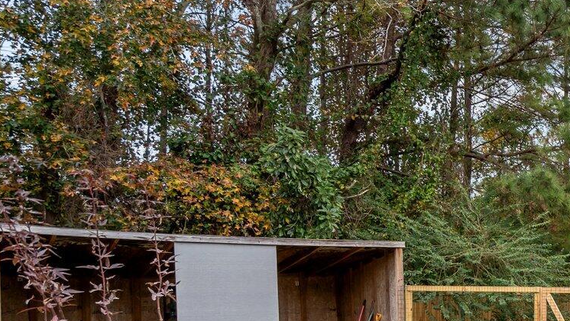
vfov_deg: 25.1
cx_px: 780
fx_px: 695
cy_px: 295
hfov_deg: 31.5
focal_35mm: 46
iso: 250
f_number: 4
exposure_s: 1/250
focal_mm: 16
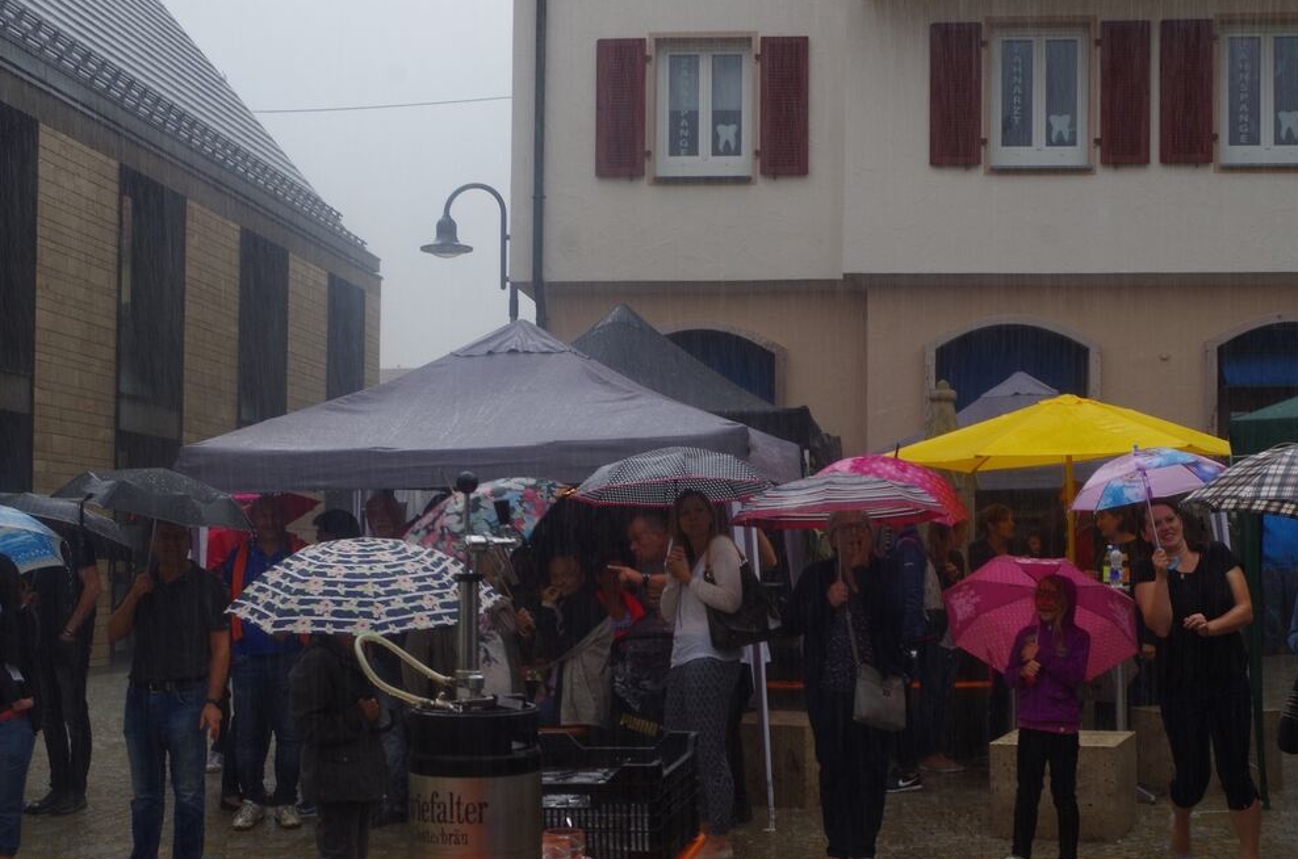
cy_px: 516
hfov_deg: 38.9
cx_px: 757
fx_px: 1835
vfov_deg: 26.3
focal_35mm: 51
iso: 400
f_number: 6.3
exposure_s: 1/60
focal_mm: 28.13
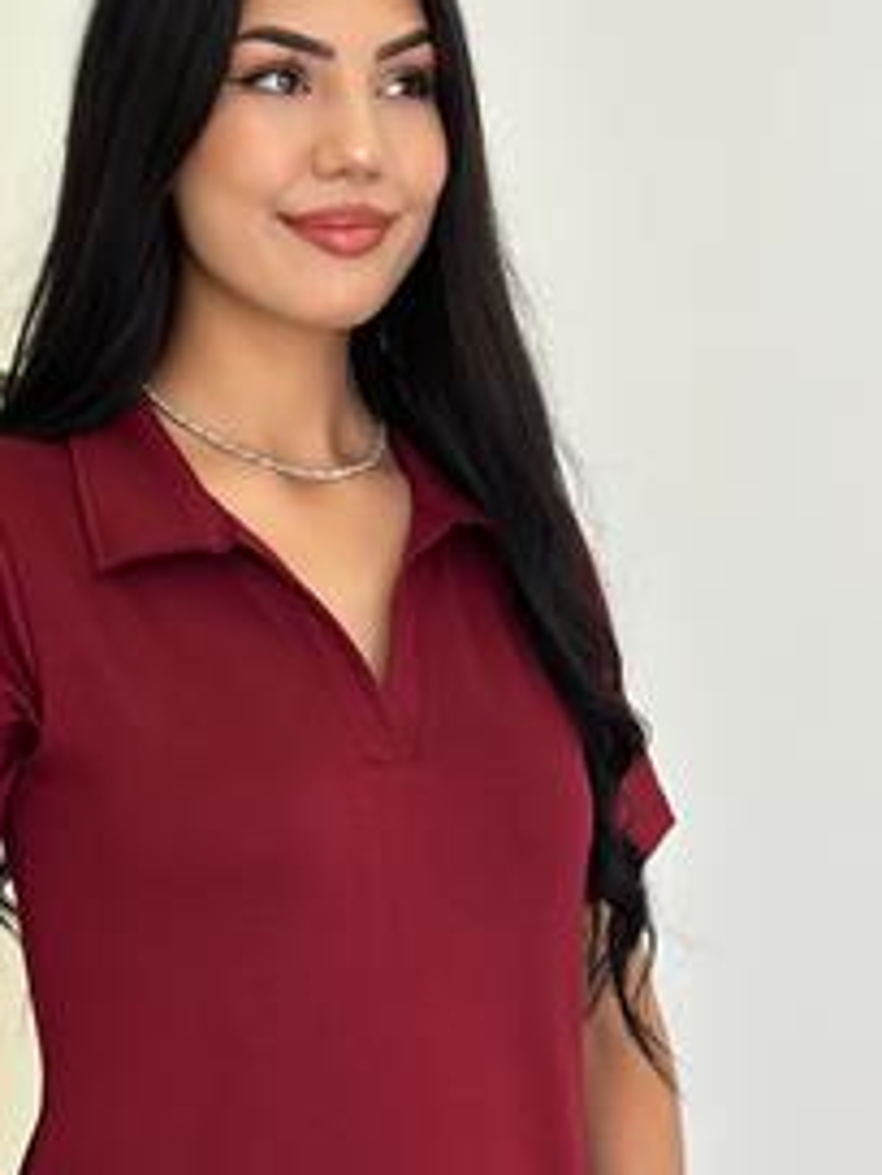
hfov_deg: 15.7
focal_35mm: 94
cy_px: 840
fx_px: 3193
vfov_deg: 20.7
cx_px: 311
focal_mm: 6.86
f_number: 1.78
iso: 80
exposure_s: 1/222
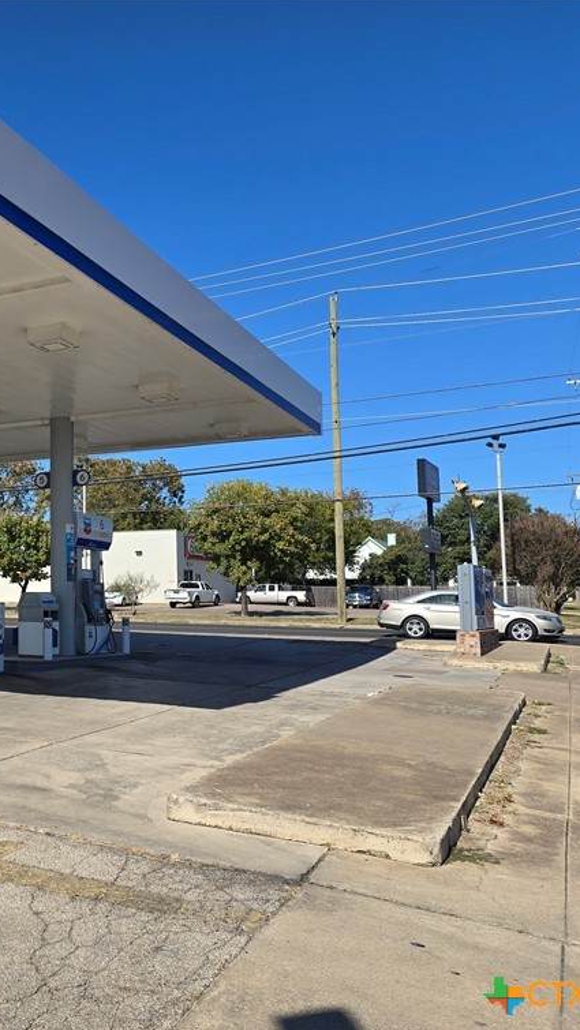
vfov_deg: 58.0
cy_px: 520
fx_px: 929
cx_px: -16
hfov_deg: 31.7
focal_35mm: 34
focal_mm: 6.3
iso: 12
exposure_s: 1/1047
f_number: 1.7
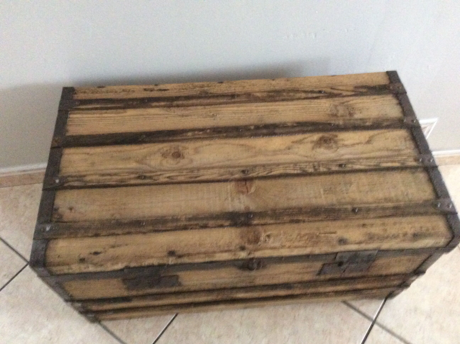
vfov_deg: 44.1
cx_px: 230
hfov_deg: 56.9
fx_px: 425
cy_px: 172
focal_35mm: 32
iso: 500
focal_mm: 3.3
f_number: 2.4
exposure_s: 1/17
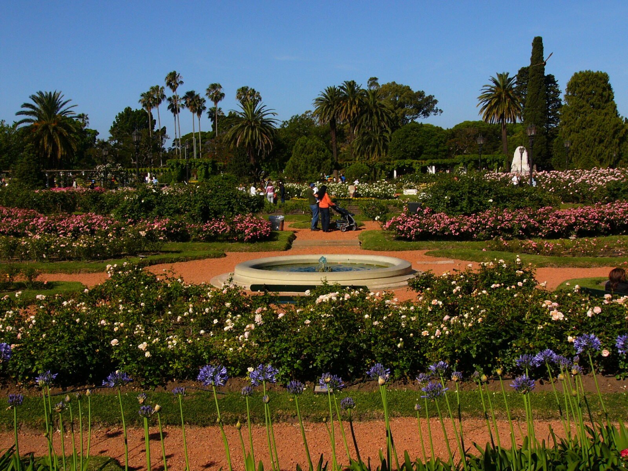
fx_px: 853
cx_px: 314
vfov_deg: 30.9
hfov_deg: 40.4
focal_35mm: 47
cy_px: 236
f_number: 5.6
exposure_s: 1/1300
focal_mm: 7.8
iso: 100
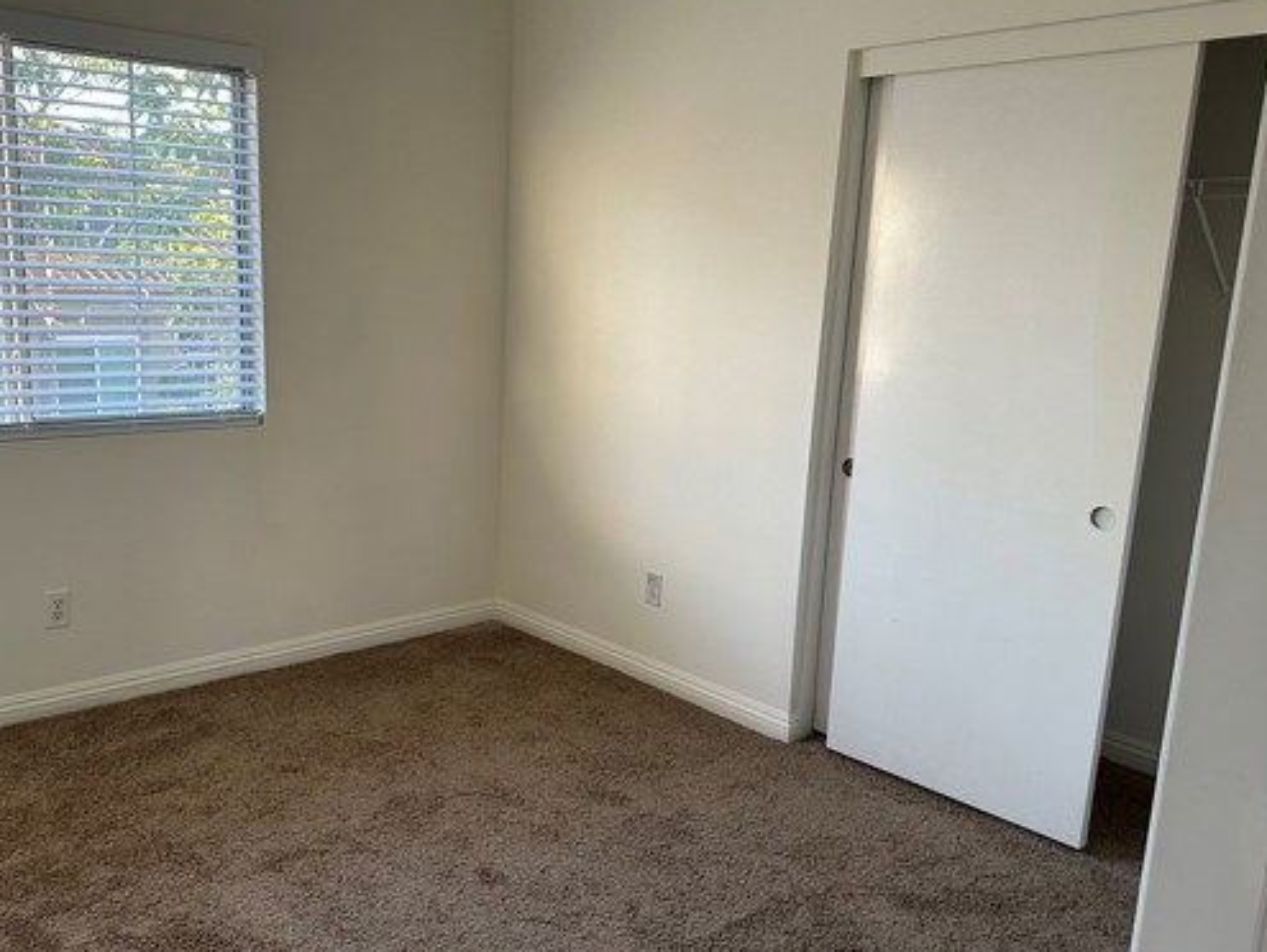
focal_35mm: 31
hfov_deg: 57.9
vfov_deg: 45.5
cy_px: 499
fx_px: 1135
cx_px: 512
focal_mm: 6.86
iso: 125
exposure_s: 1/121
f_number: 1.78
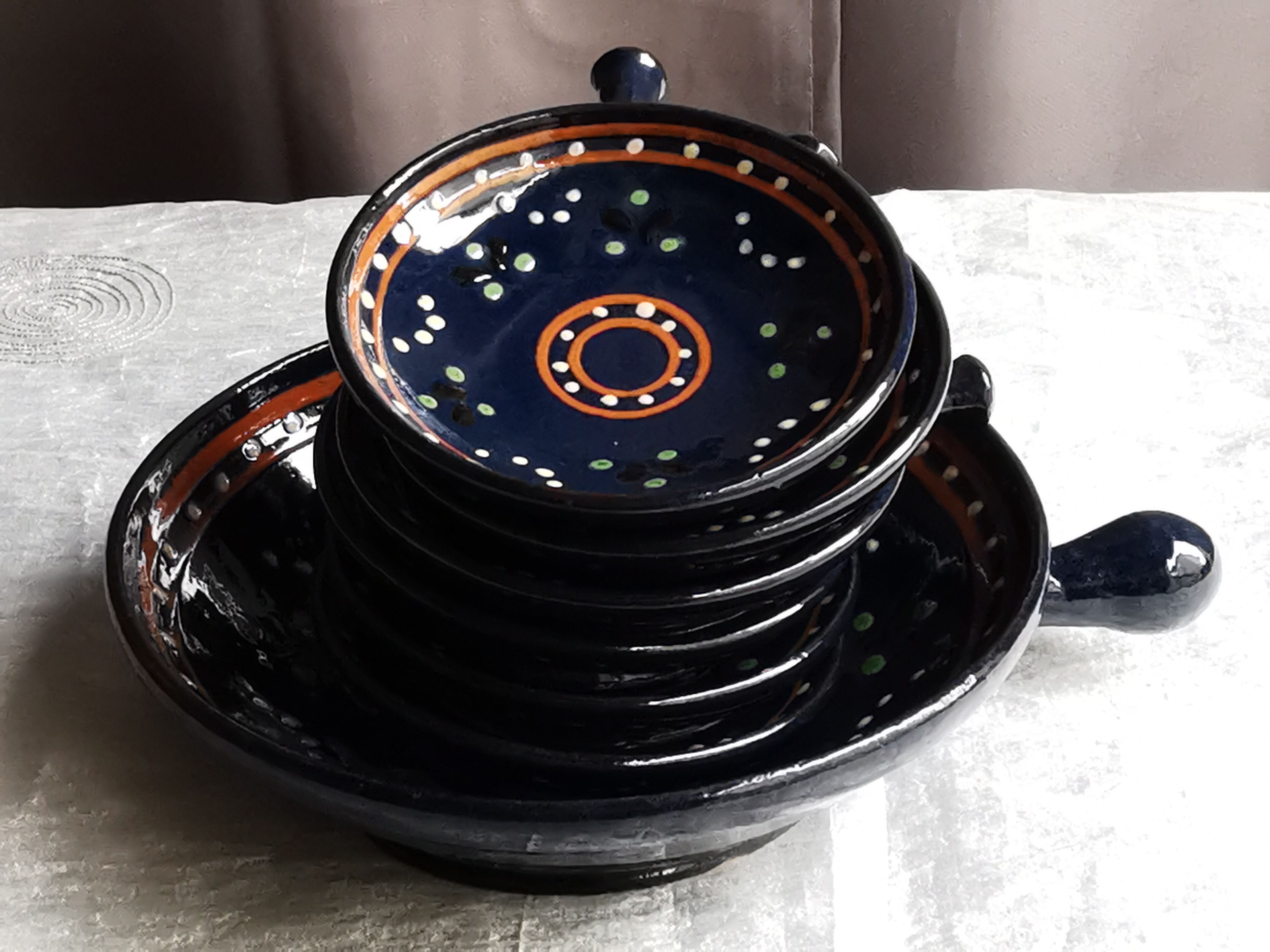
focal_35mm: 59
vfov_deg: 24.8
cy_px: 476
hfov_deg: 32.7
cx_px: 635
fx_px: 2165
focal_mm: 2.26
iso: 160
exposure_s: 1/50
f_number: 2.2
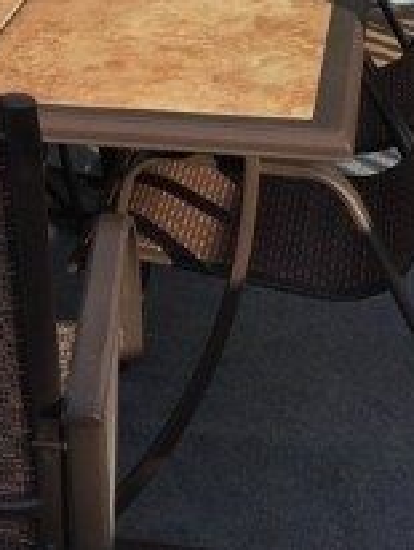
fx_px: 1719
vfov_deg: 17.1
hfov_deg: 13.1
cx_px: -160
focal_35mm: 108
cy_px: -176
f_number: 2.2
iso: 32
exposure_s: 1/1199
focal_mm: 4.15
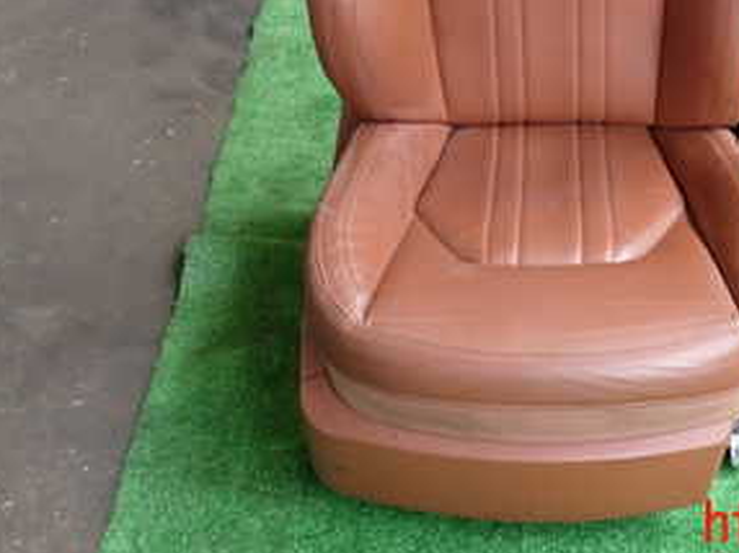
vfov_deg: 22.2
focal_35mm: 63
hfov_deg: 30.4
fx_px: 1344
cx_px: 512
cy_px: -23
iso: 200
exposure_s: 1/100
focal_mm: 5.4
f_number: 2.3
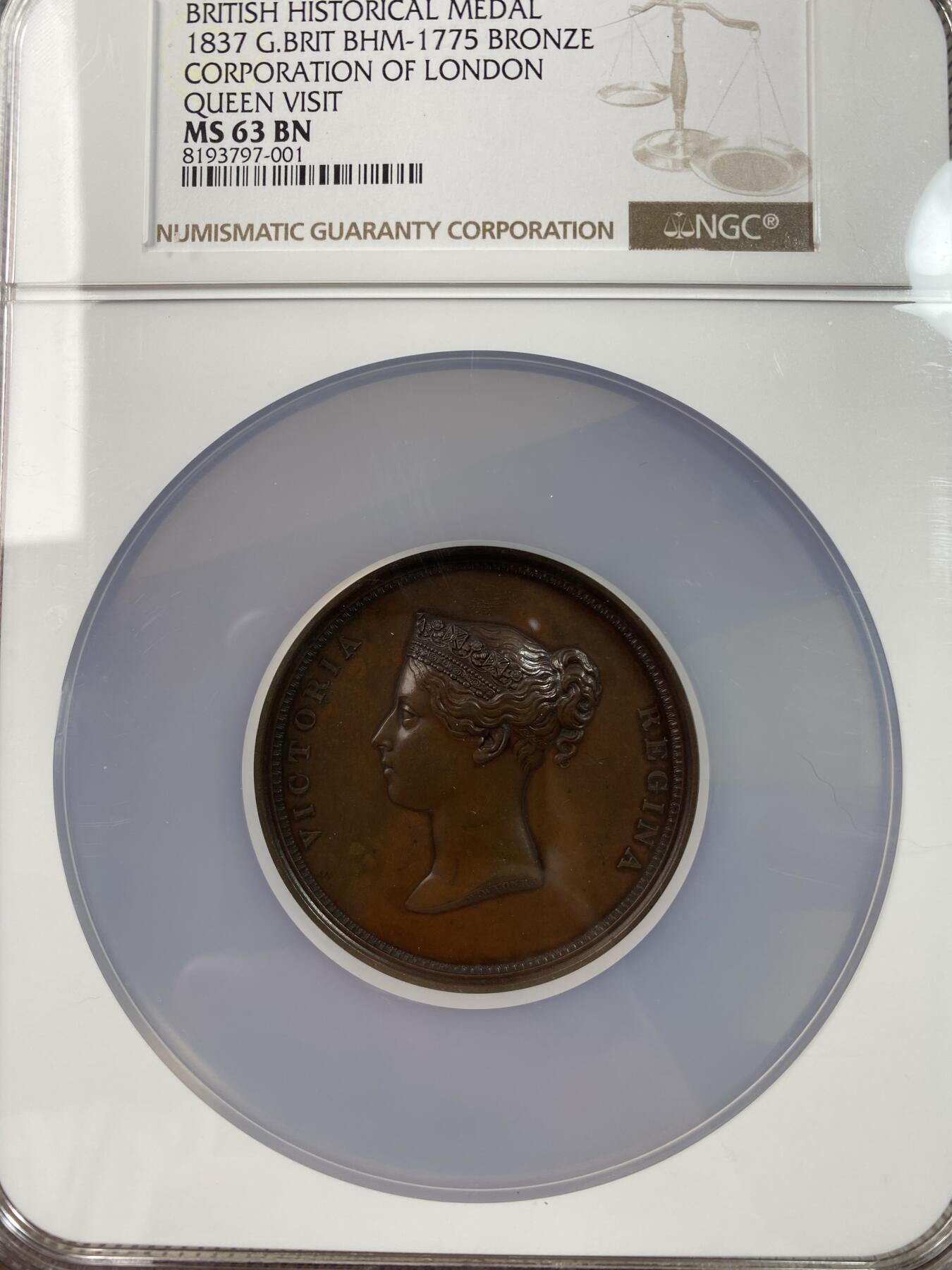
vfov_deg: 69.4
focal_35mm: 25
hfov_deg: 54.9
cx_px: 476
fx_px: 917
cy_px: 635
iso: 32
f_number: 1.8
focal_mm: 4.25
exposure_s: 1/235
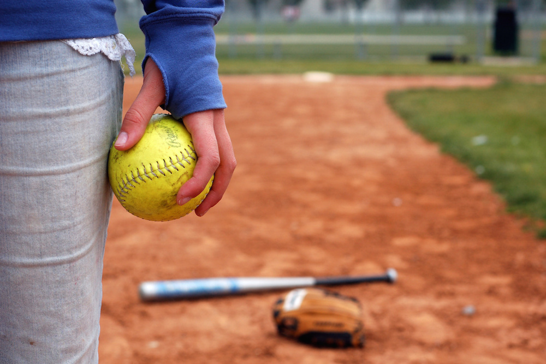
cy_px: 182
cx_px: 273
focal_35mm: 75
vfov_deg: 18.2
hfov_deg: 27.0
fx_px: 1138
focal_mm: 50
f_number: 5.6
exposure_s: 1/1000
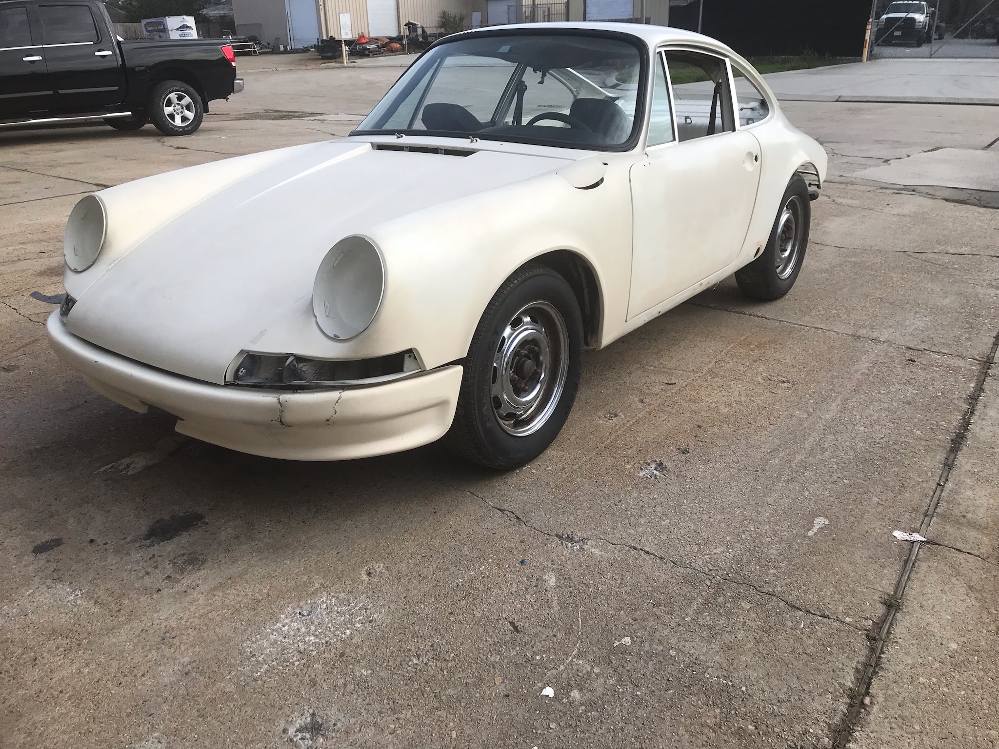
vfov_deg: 49.7
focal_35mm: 28
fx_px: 808
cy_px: 374
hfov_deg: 63.4
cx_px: 500
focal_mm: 3.99
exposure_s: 1/1742
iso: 20
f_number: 1.8
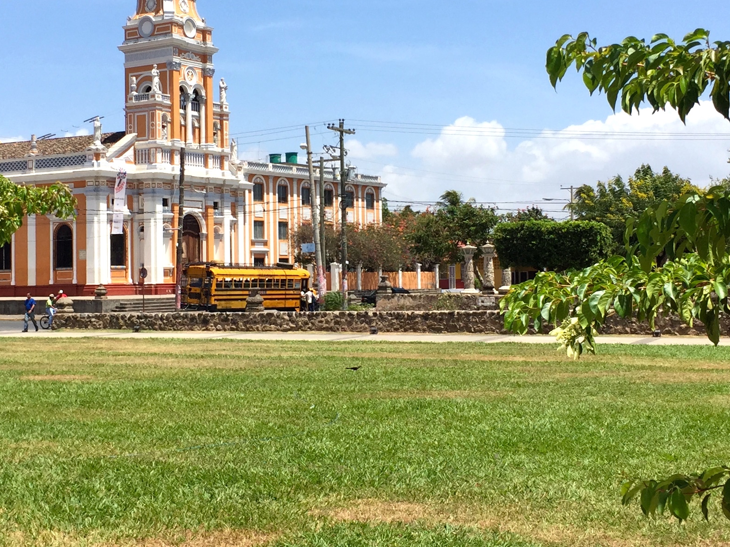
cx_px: 322
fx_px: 1265
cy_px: 234
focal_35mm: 60
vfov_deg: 24.4
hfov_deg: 32.2
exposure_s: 1/1883
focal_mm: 4.15
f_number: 2.2
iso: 32
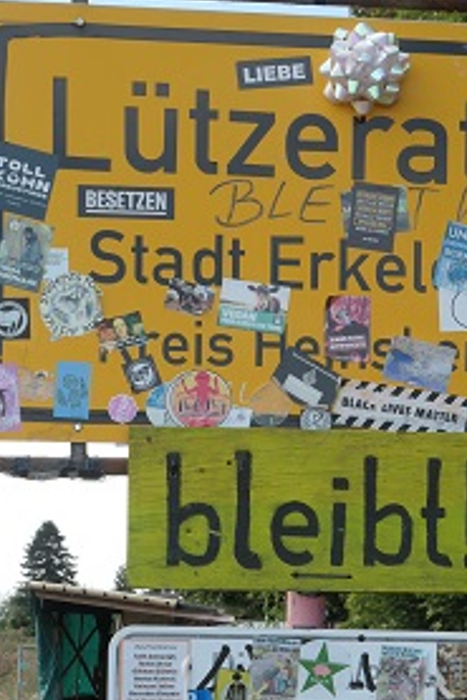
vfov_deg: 24.4
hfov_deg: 16.7
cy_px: 619
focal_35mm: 81
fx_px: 1574
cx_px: 382
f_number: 8
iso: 125
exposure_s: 1/100
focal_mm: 15.1
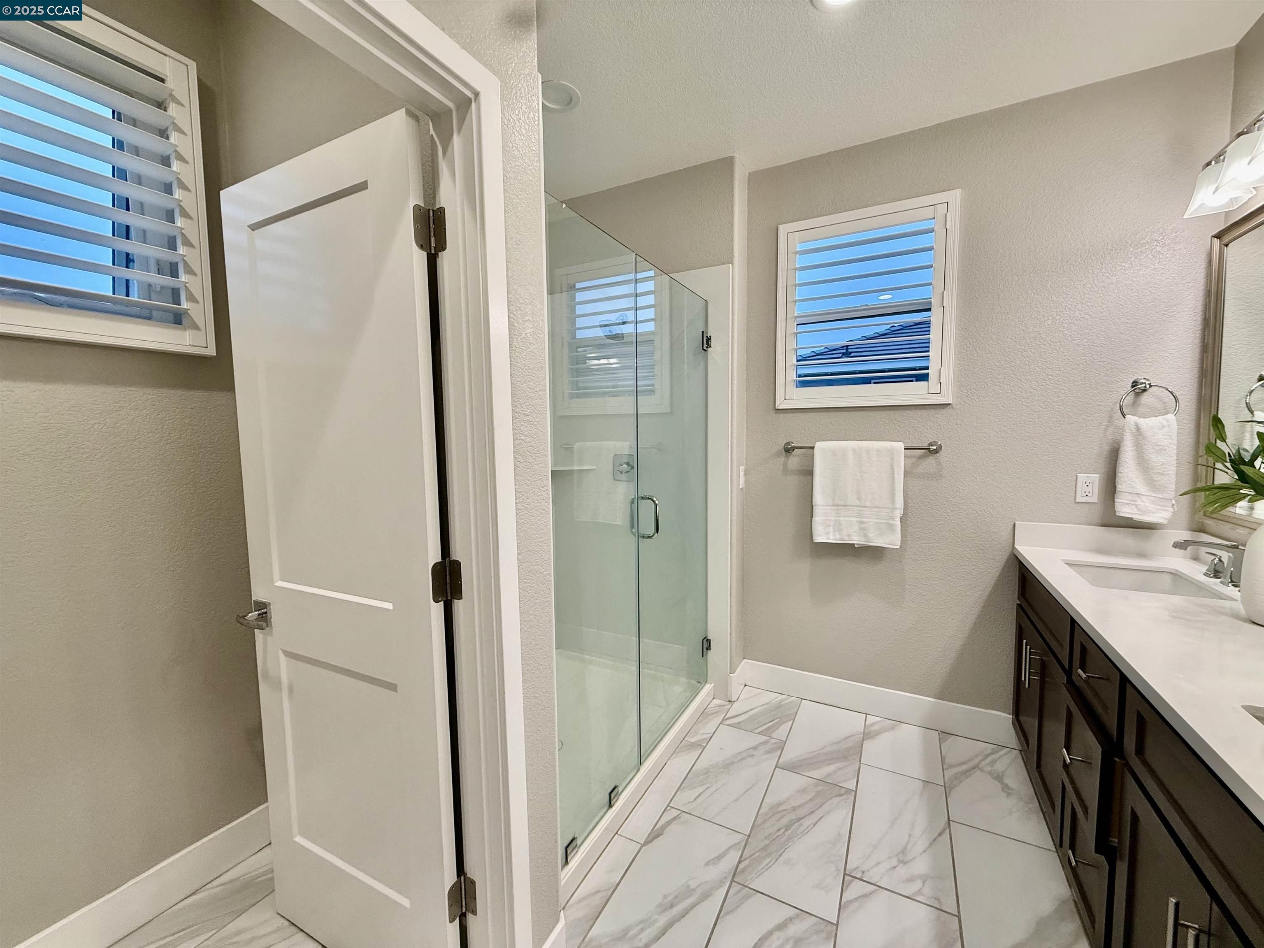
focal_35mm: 14
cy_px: 474
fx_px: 511
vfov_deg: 85.7
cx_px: 632
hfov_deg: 102.1
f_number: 2.2
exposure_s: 1/120
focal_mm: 2.22
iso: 125
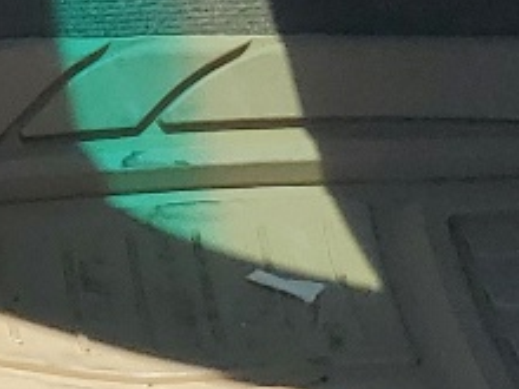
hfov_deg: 8.9
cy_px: -622
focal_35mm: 189
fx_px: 2834
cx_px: -937
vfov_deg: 7.3
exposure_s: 1/1667
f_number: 1.5
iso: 50
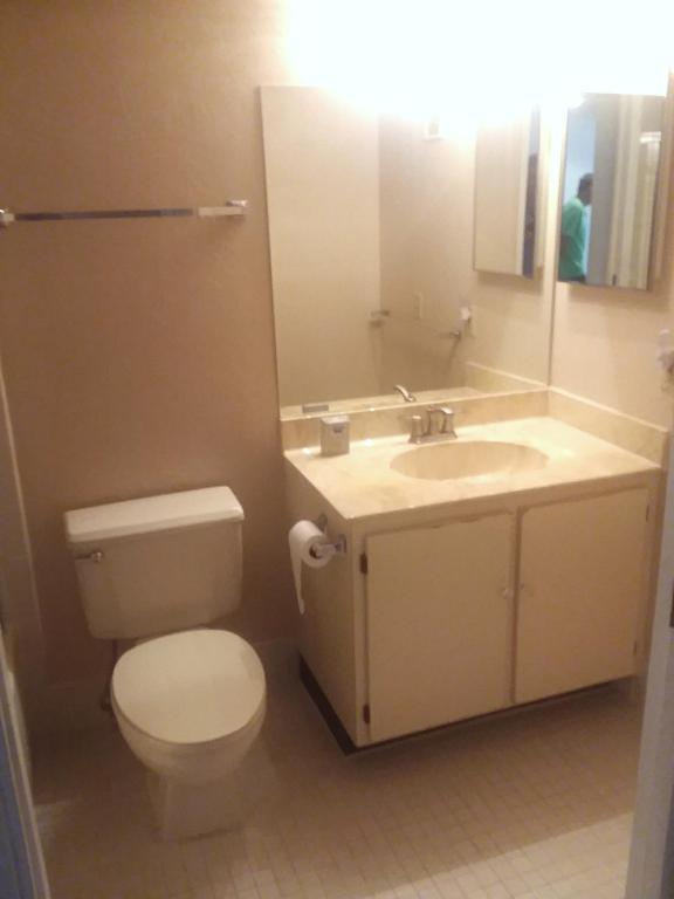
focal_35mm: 29
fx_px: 753
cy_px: 450
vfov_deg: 61.7
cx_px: 337
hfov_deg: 48.2
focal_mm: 2.47
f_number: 1.9
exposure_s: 1/30
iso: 125
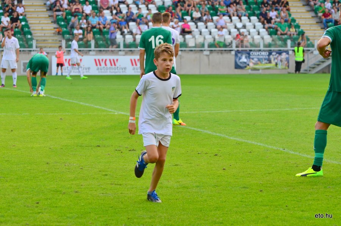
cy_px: 113
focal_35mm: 153
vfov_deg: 8.9
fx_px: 1446
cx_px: 170
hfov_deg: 13.4
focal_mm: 102
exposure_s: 1/500
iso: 640
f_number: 5.6
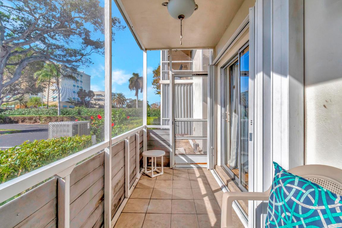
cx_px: 171
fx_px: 143
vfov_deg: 77.4
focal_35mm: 15
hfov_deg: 100.4
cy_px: 114
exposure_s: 1/1600
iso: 500
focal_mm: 10
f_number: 8
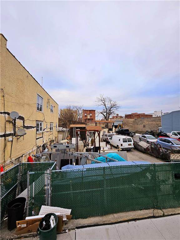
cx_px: 90
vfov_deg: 106.2
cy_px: 120
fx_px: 90
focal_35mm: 13
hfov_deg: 89.9
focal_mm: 1.74
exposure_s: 1/208
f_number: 2.2
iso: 50
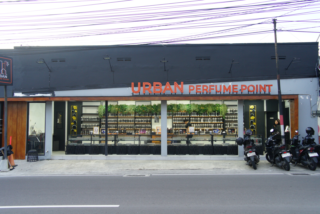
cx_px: 160
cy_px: 107
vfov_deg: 37.9
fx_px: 311
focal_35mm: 35
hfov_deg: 54.4
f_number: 3.5
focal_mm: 35
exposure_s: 1/125
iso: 800
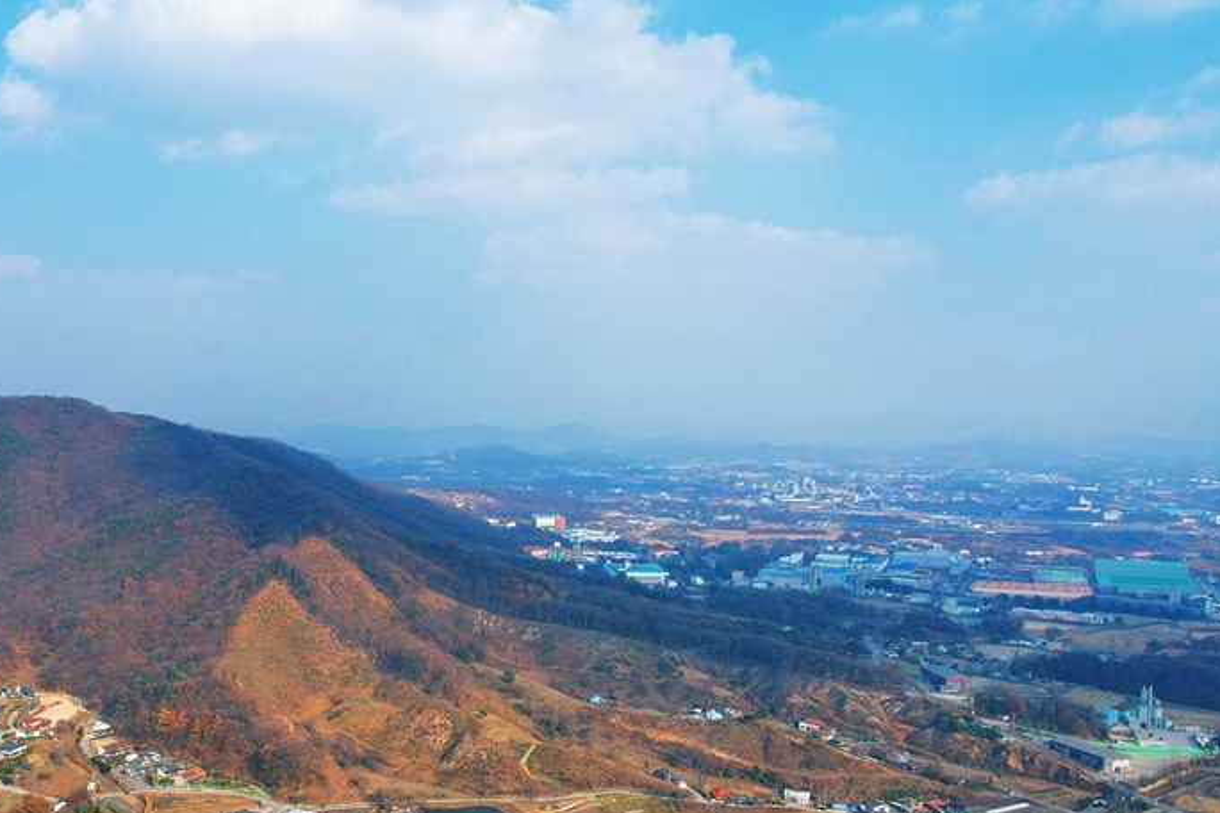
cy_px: 568
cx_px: 428
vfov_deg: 35.4
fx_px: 1254
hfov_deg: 51.1
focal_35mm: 37
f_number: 2.8
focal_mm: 8.38
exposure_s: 1/1500
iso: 100
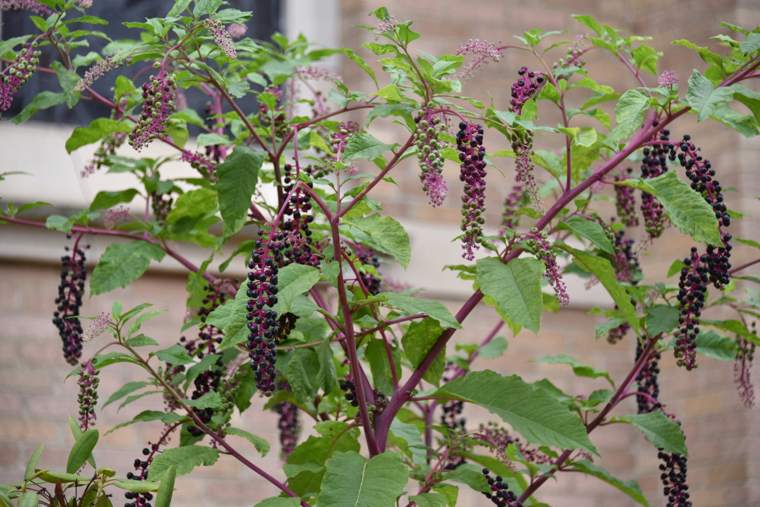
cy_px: 254
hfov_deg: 13.7
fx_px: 3167
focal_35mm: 150
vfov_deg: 9.2
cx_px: 380
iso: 220
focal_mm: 150
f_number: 5.6
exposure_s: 1/320
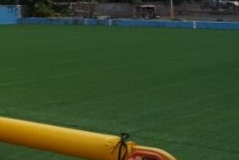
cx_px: -264
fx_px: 670
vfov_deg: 13.3
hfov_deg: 15.4
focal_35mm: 101
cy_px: -21
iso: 100
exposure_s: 1/640
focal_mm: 16
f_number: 6.3
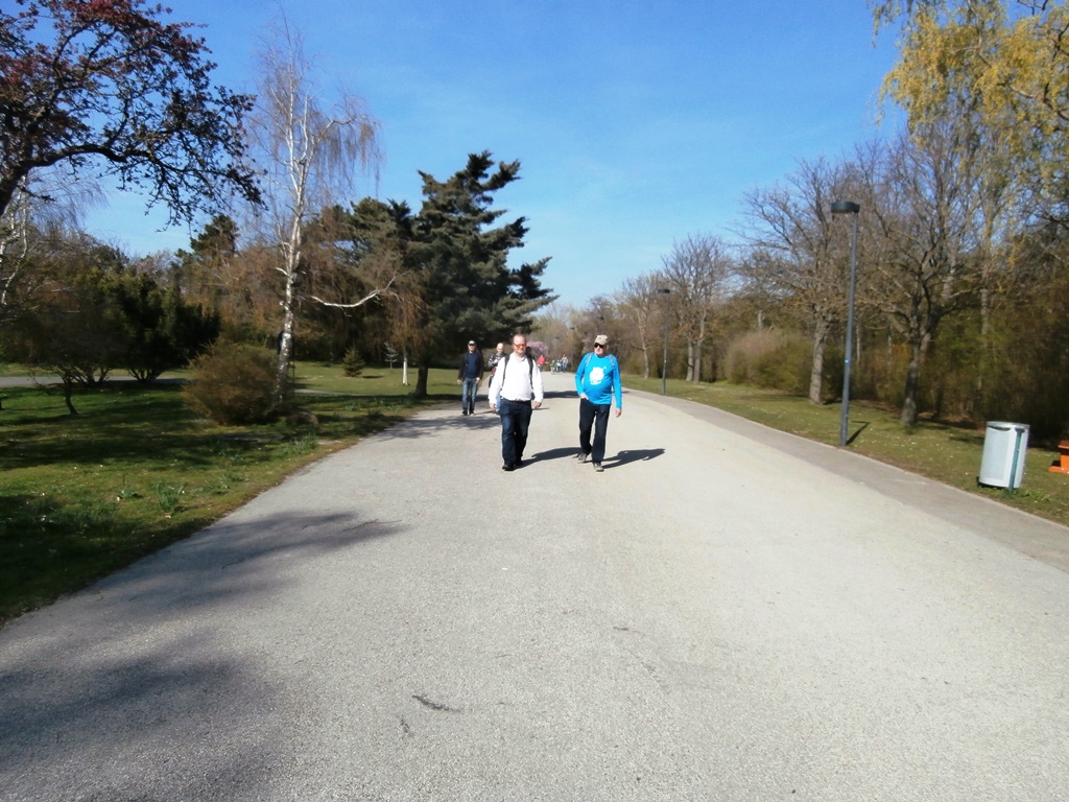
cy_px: 401
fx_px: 741
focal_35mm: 24
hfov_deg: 71.6
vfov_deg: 56.8
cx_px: 534
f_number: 3
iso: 100
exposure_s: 1/1600
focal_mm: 4.2
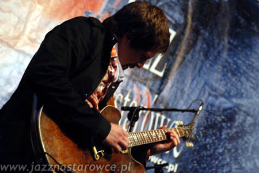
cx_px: 130
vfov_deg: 13.1
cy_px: 86
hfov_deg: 19.4
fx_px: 756
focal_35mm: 105
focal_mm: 70
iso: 1250
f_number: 5.6
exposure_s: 1/60
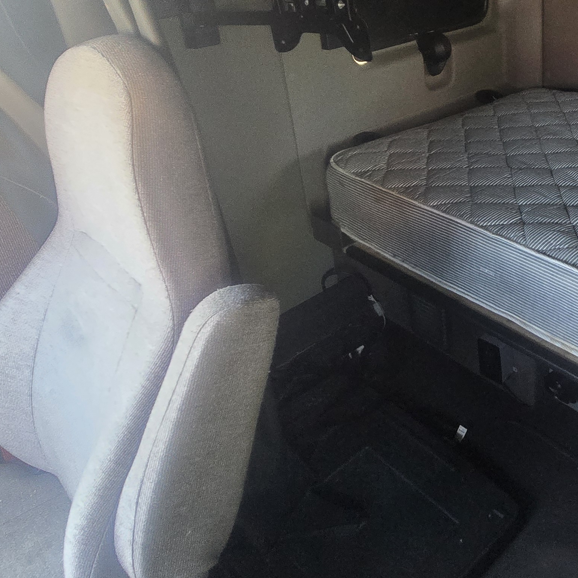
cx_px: 480
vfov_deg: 52.2
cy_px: 161
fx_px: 567
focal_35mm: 30
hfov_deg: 50.1
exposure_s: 1/60
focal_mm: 2.2
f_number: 2.2
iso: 500
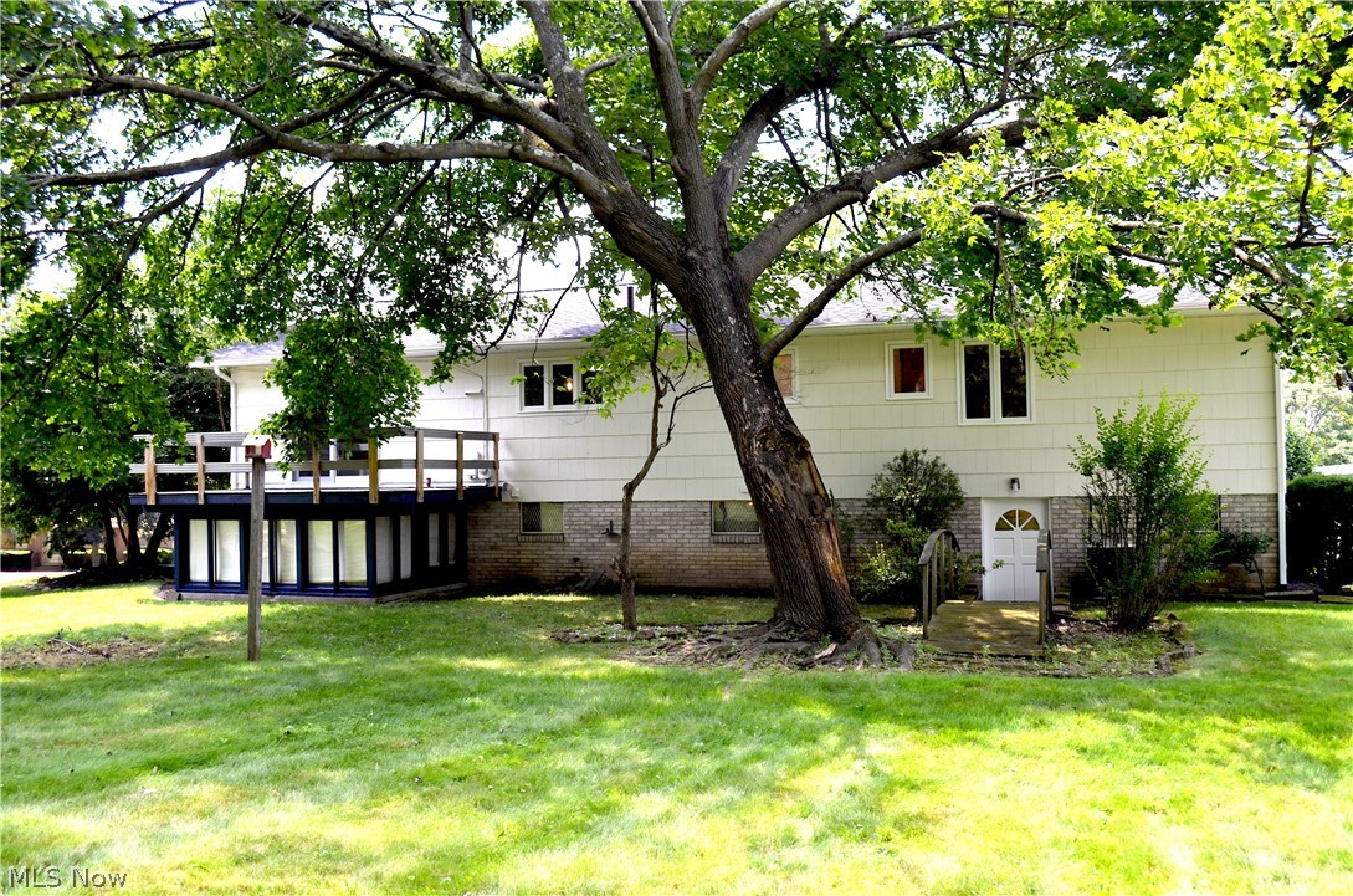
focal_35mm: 30
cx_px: 676
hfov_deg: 62.0
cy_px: 448
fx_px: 1125
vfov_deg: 43.4
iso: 100
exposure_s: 1/100
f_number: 6.3
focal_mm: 20
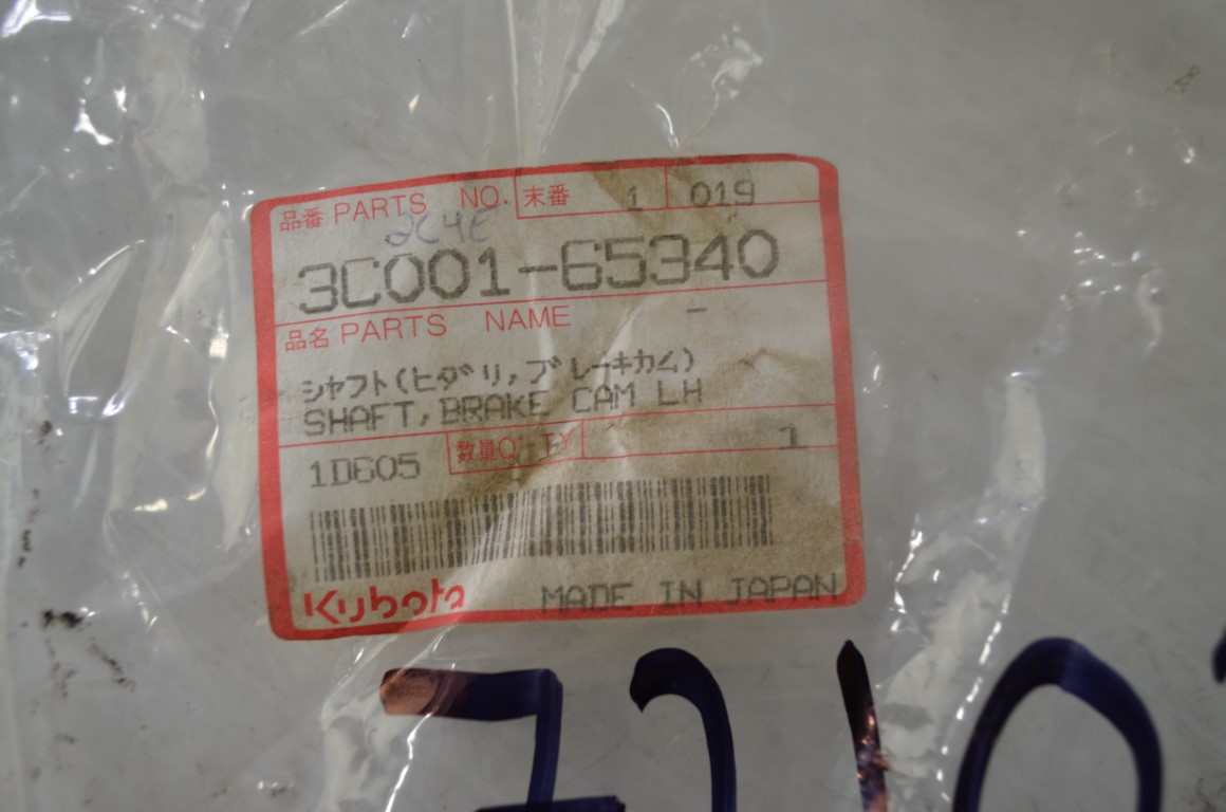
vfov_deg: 30.7
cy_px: 406
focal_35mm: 44
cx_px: 613
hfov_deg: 45.0
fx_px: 1478
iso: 400
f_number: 4.8
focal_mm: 29
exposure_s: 1/100
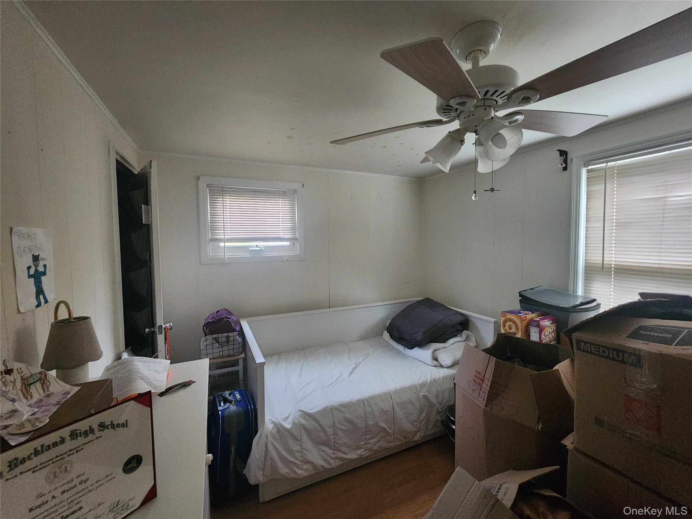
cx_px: 346
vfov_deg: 89.9
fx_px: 260
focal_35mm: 13
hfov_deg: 106.2
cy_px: 260
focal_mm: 2.2
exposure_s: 1/30
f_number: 2.2
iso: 500
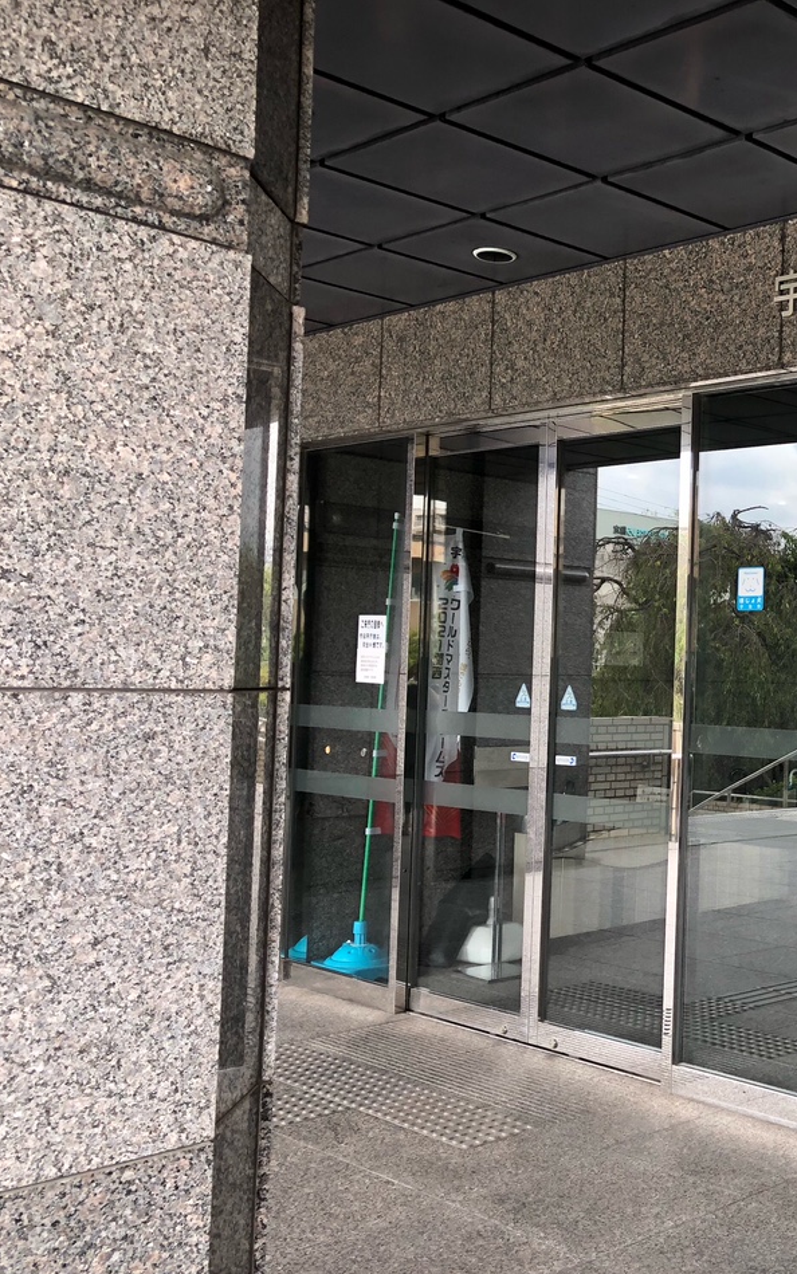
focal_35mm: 40
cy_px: 641
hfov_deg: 29.6
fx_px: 1390
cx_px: 824
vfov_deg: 49.3
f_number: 1.8
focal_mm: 3.99
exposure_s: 1/120
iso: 40
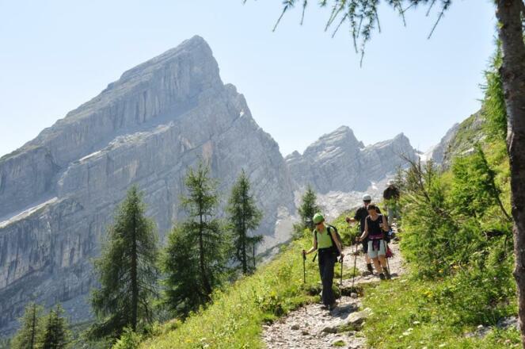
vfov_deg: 28.9
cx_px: 262
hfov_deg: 42.4
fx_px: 677
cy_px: 174
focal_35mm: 46
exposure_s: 1/250
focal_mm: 31
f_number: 10
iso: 200
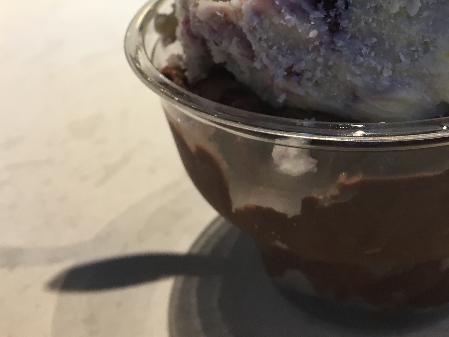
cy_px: 70
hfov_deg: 34.3
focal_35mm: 55
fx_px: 713
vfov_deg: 26.1
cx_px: 333
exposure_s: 1/30
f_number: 2.2
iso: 50
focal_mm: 4.15
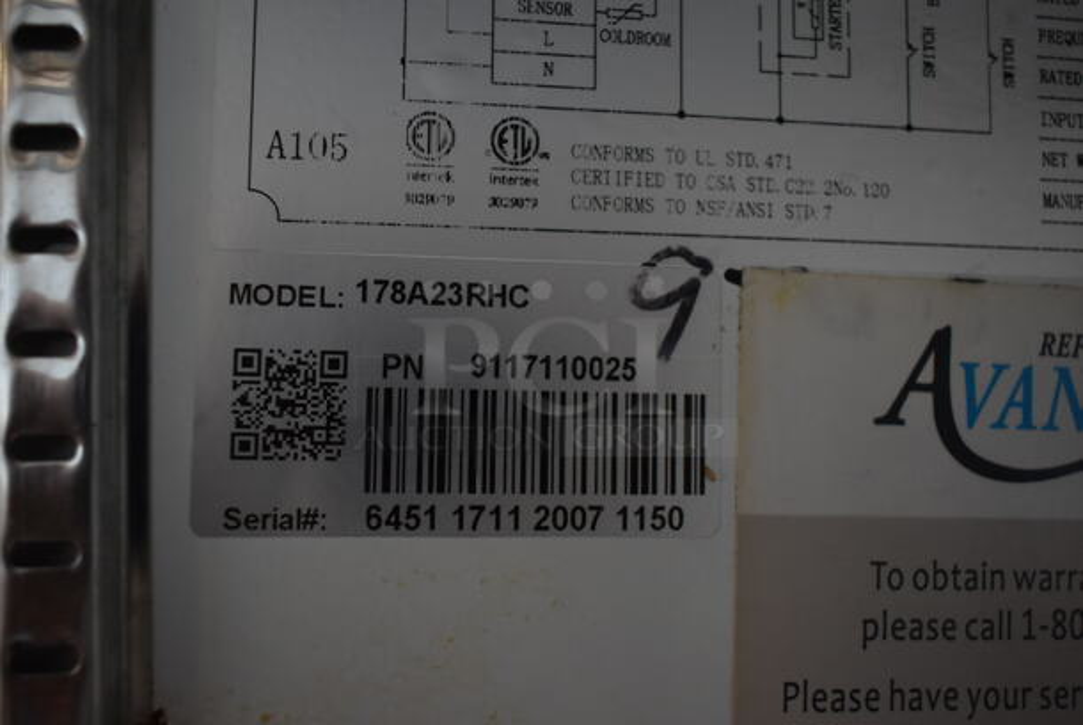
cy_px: 362
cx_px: 542
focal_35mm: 33
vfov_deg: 40.1
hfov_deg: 57.2
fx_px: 994
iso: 800
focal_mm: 22
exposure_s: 1/60
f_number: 4
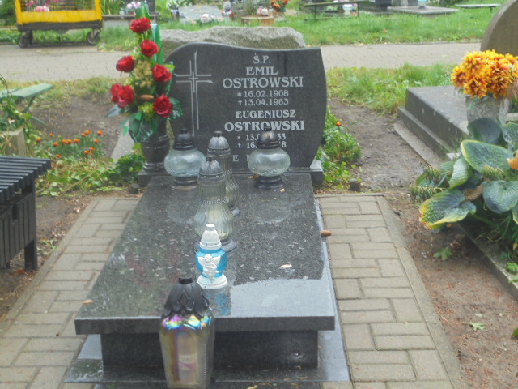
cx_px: 259
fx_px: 733
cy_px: 194
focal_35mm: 49
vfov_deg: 29.7
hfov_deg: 38.9
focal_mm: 8.9
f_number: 4.8
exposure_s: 1/50
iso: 100
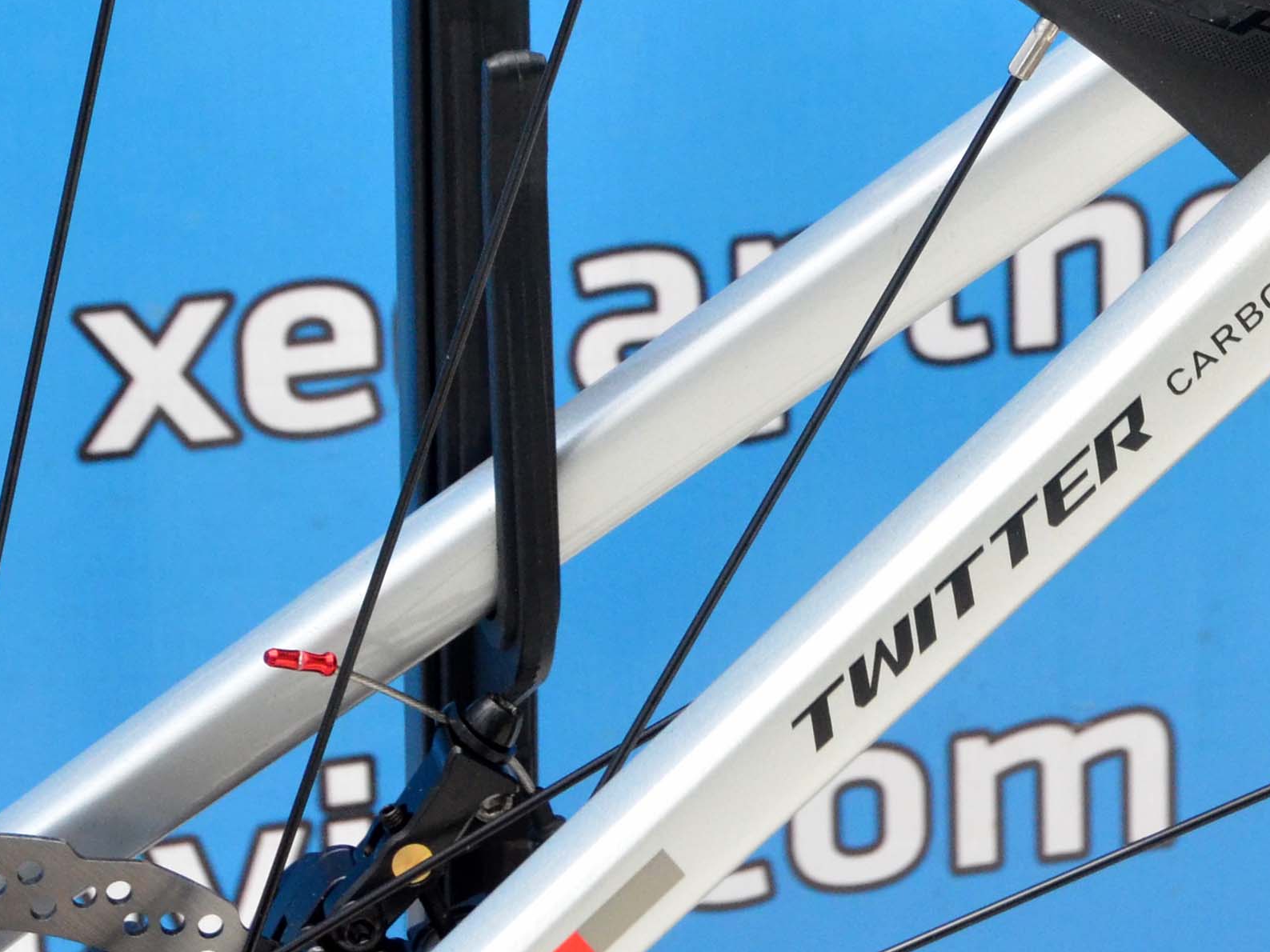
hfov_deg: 13.8
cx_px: 878
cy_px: -340
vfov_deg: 10.1
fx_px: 5246
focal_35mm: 143
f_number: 8
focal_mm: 32
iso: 1800
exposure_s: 1/250
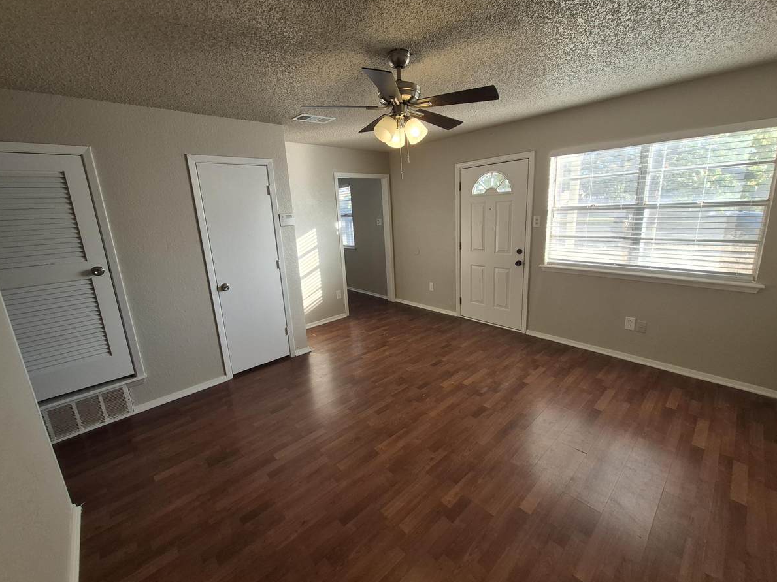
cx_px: 400
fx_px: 314
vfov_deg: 85.5
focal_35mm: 14
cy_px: 273
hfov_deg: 102.1
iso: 80
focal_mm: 1.74
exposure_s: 1/120
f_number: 2.2
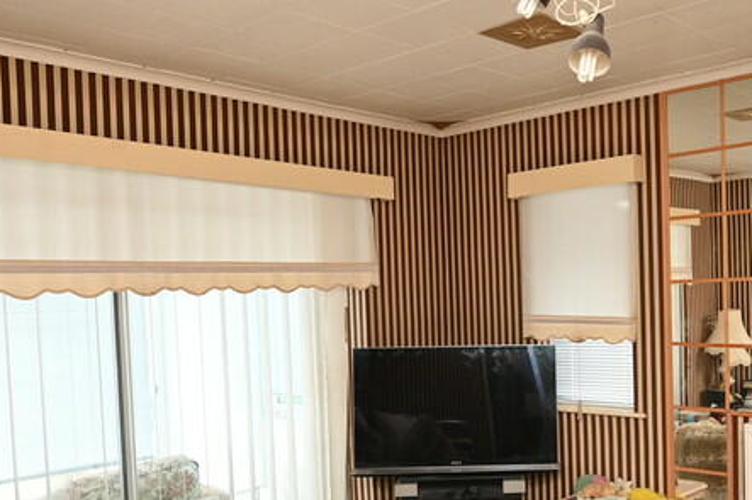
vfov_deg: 35.4
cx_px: 531
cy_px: 347
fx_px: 773
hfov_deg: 50.5
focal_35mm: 37
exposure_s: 1/40
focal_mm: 16
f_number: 7.1
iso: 800
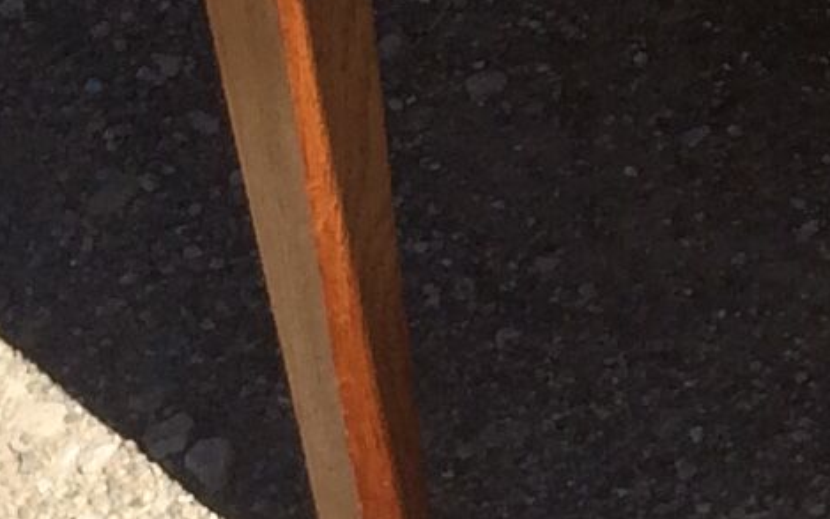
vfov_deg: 6.1
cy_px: -275
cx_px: 1665
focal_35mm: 214
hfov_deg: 9.2
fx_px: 4840
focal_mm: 4.15
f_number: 2.2
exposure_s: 1/1786
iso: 32
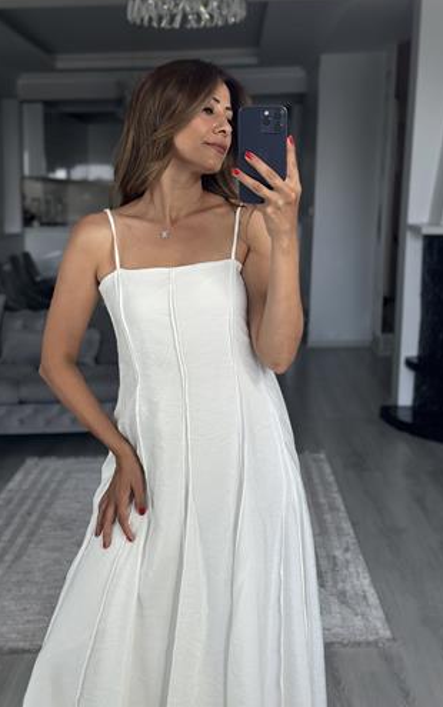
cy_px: 349
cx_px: 197
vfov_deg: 38.8
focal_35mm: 52
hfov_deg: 24.9
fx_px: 1003
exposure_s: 1/135
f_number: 1.78
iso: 64
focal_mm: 6.86
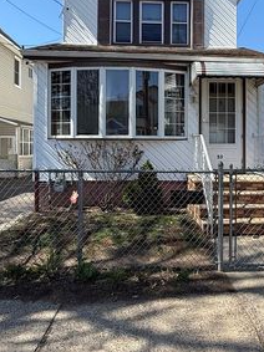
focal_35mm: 33
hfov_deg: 42.5
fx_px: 336
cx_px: 169
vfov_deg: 55.1
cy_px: 150
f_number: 2.2
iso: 50
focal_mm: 2.22
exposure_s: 1/1068
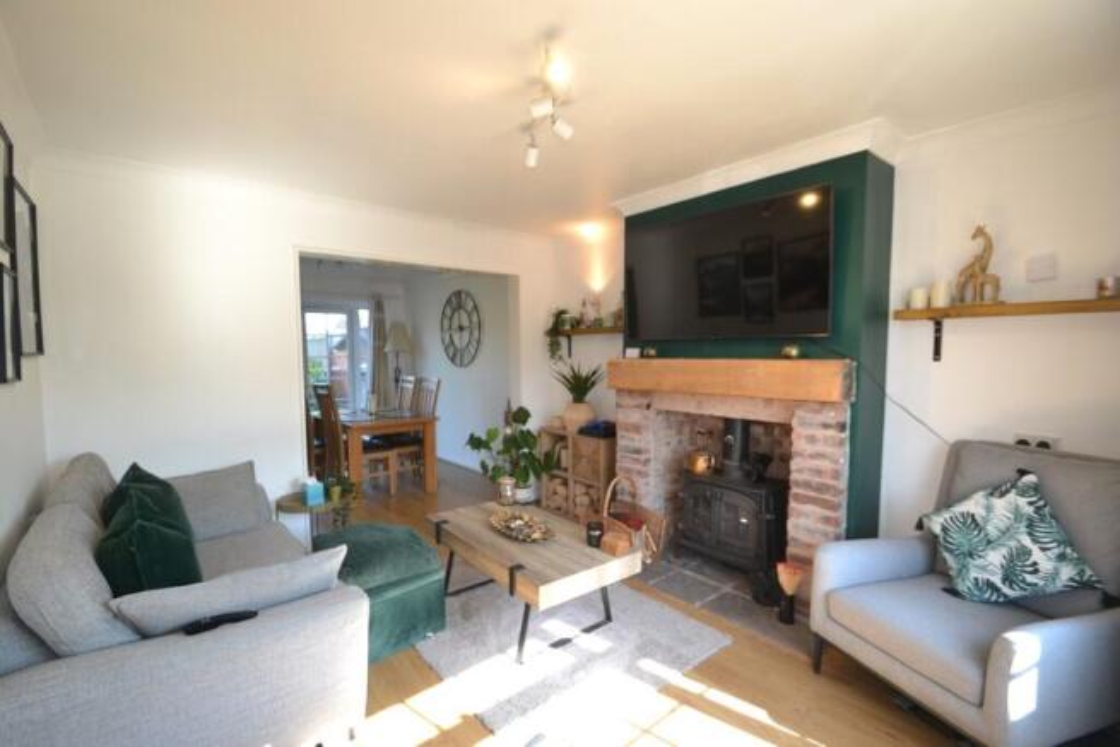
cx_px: 560
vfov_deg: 77.4
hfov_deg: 100.4
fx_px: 467
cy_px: 374
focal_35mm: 15
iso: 400
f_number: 4
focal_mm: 10
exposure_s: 1/125
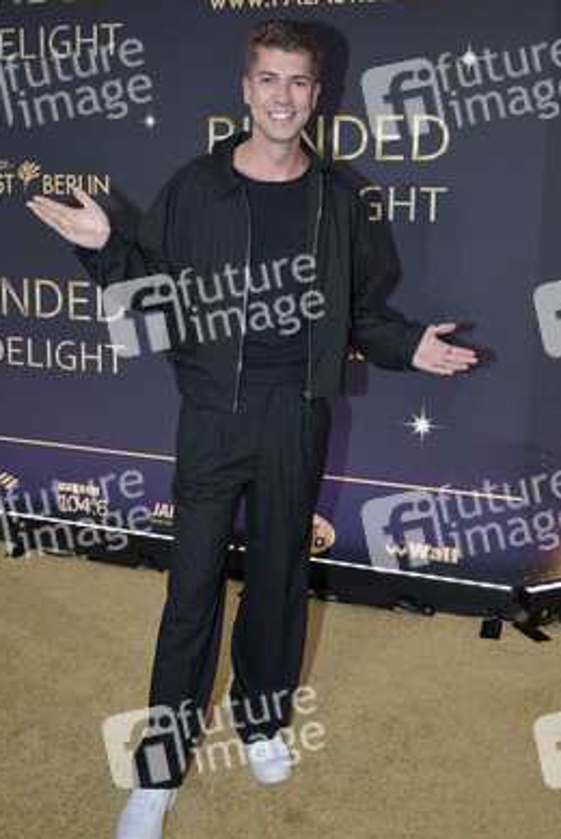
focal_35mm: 39
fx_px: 910
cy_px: 414
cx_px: 276
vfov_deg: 49.5
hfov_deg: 34.3
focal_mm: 38
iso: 1250
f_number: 6.3
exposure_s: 1/250
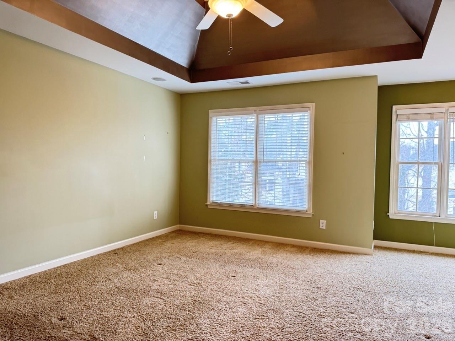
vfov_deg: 56.8
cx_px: 228
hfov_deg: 71.6
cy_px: 170
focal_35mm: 24
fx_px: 315
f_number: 1.78
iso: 320
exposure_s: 1/60
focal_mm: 6.76
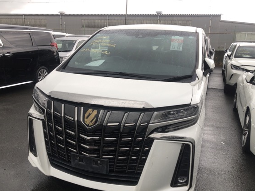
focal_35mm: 32
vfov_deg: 44.1
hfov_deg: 56.8
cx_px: 129
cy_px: 108
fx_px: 236
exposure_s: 1/120
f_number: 1.8
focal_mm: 3.99
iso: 32
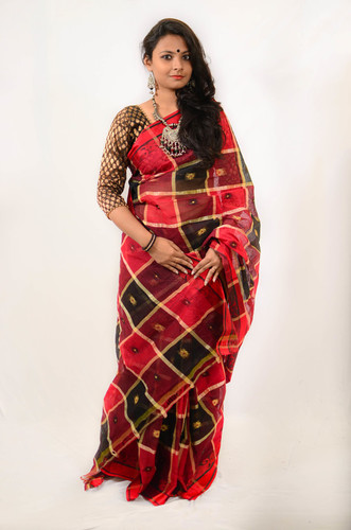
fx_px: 772
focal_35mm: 52
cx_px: 176
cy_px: 265
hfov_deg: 25.6
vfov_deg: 37.9
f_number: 1.8
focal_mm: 35
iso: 100
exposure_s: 1/250
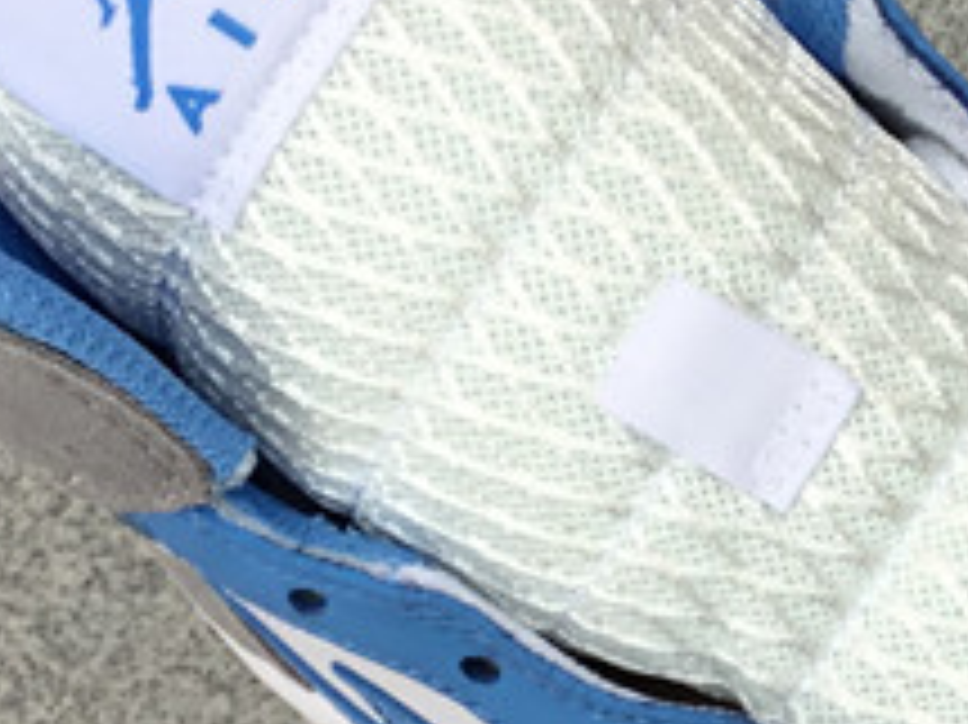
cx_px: 846
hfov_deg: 15.0
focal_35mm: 130
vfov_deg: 11.4
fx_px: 3633
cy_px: 483
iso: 25
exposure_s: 1/133
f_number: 2.4
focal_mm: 3.3
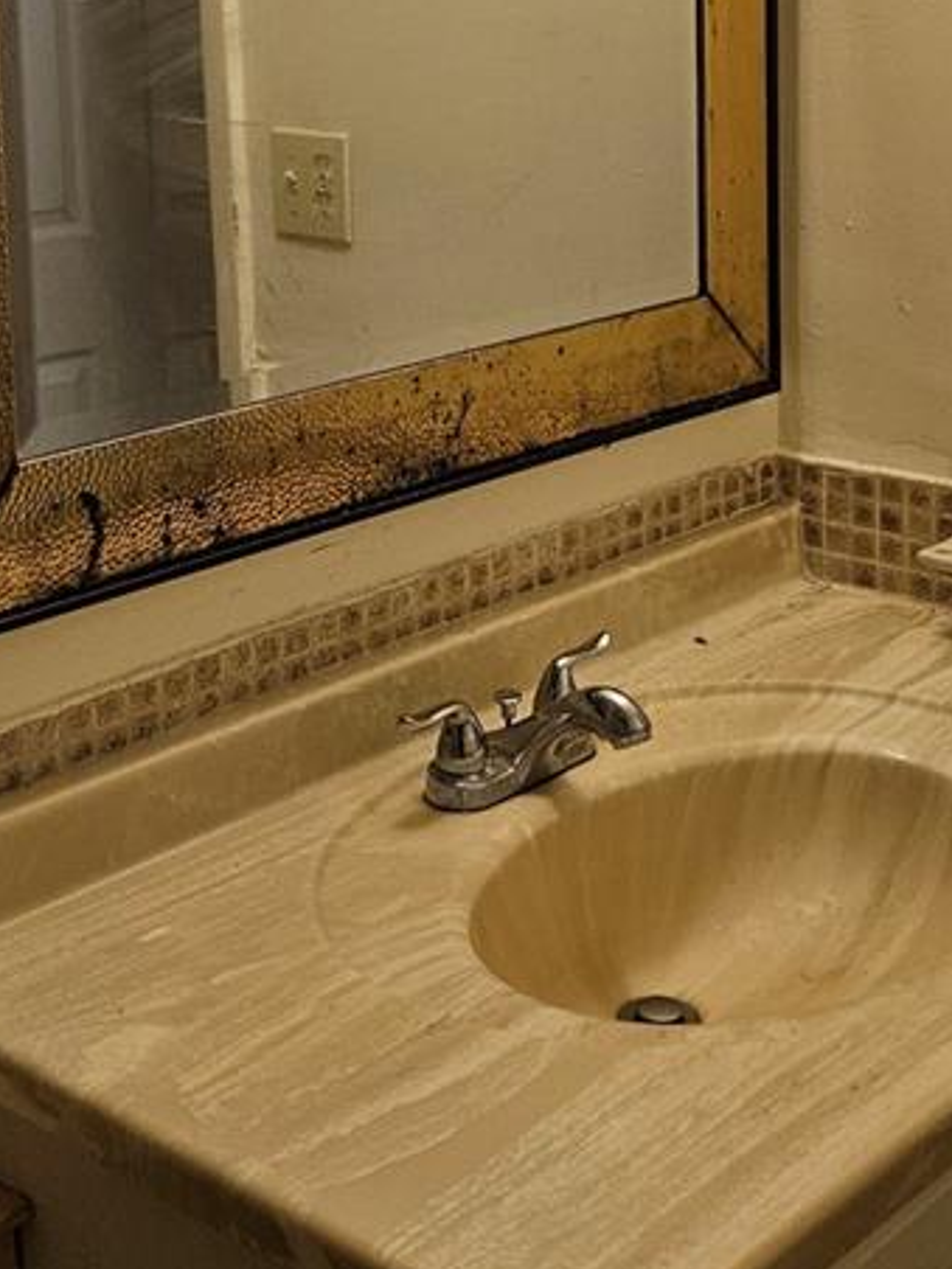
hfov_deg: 24.0
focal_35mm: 61
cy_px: 188
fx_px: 2237
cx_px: 469
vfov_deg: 30.6
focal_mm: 5.4
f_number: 1.8
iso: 200
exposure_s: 1/120
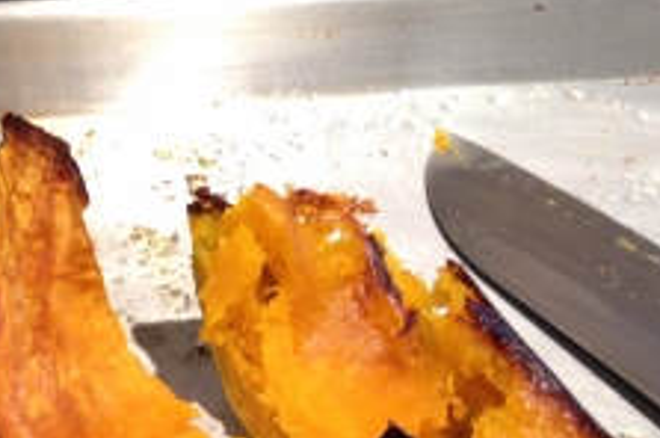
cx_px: 33
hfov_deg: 26.2
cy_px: 524
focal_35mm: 74
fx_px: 1355
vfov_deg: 17.5
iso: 125
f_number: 2.4
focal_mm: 4.12
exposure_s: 1/20
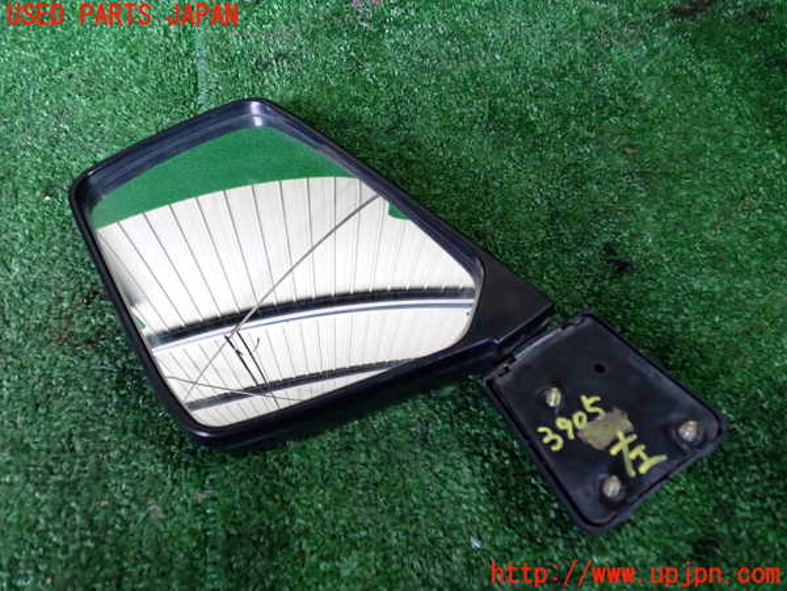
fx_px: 682
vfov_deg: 46.8
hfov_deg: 60.0
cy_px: 296
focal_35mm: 30
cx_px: 394
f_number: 2.3
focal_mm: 5.4
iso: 500
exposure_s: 1/40
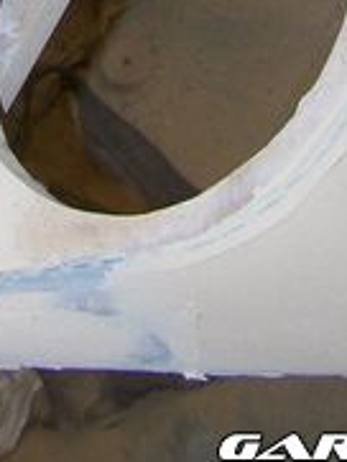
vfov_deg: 13.4
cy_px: -345
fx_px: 1789
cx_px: 43
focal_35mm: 134
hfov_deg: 11.0
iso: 80
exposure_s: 1/60
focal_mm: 6.3
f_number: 2.8
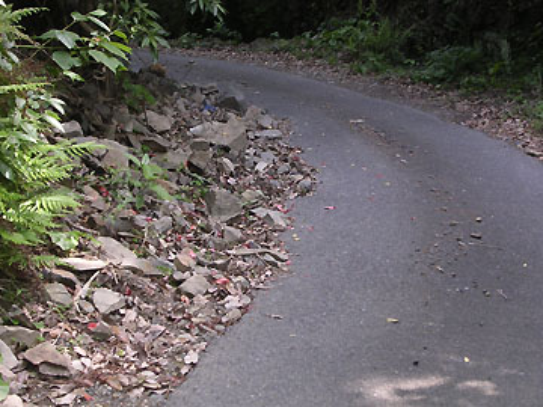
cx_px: 272
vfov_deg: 20.4
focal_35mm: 72
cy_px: 204
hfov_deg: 27.0
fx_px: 1129
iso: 111
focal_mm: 10.9
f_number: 3.7
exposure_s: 1/30
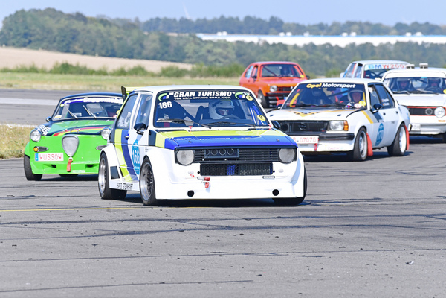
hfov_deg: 7.4
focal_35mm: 280
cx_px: 223
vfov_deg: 4.9
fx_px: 3469
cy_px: 149
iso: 1000
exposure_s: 1/640
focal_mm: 280
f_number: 8
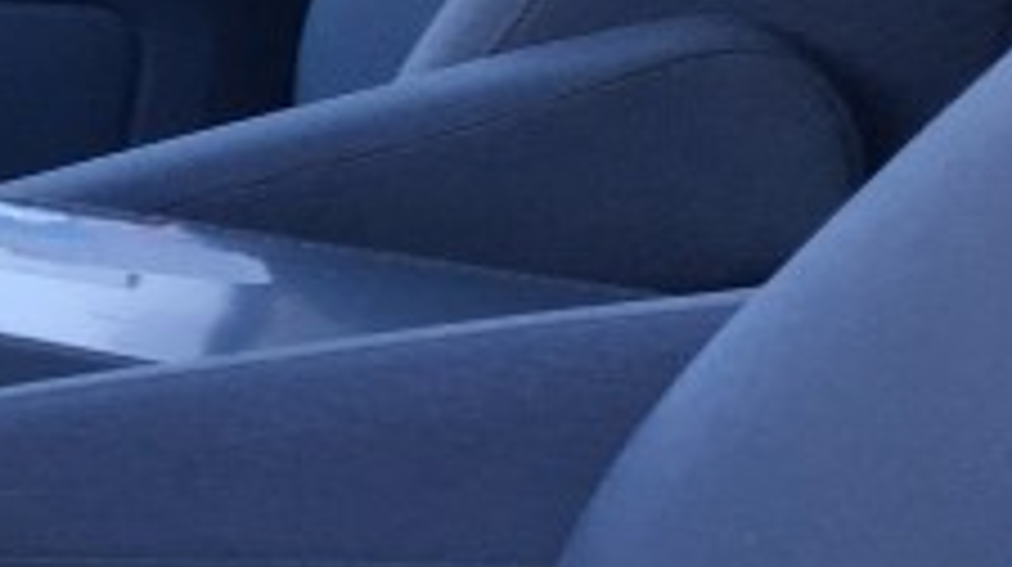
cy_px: 27
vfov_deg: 8.4
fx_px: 3860
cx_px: -1138
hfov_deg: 12.7
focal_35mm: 144
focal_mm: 4.15
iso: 32
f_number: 2.2
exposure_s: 1/120
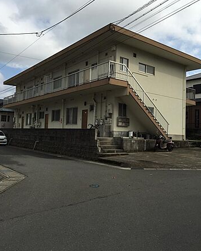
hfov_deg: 47.2
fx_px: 230
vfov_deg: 57.1
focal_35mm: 31
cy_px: 124
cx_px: 101
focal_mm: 4.15
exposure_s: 1/2326
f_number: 2.2
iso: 32
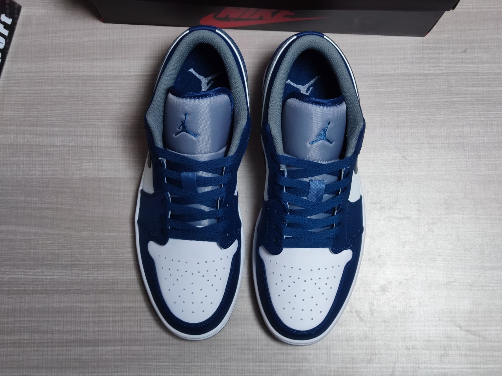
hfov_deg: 39.7
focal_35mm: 48
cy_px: 188
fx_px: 696
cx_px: 251
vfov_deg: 30.3
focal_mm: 6.72
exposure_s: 1/100
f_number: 1.69
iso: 295
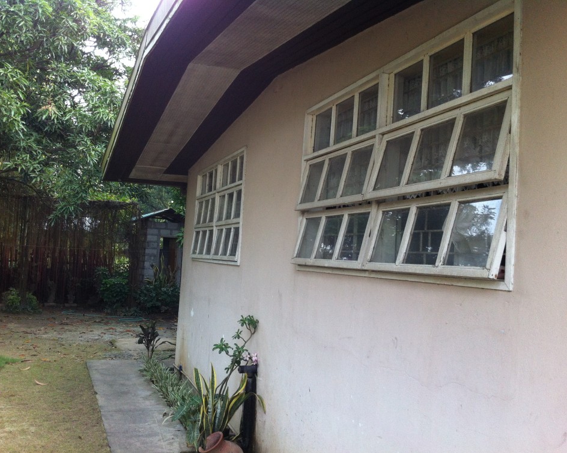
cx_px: 274
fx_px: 621
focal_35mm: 37
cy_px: 229
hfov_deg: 49.1
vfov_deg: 40.1
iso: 125
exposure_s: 1/100
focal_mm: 3.85
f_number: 2.8
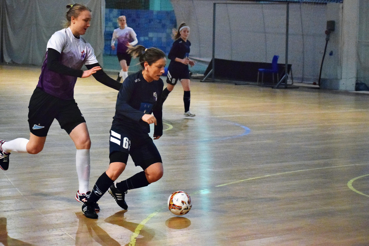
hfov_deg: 18.9
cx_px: 184
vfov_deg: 12.7
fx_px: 1107
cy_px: 123
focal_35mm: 108
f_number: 4.8
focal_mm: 72
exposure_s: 1/1000
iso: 5000
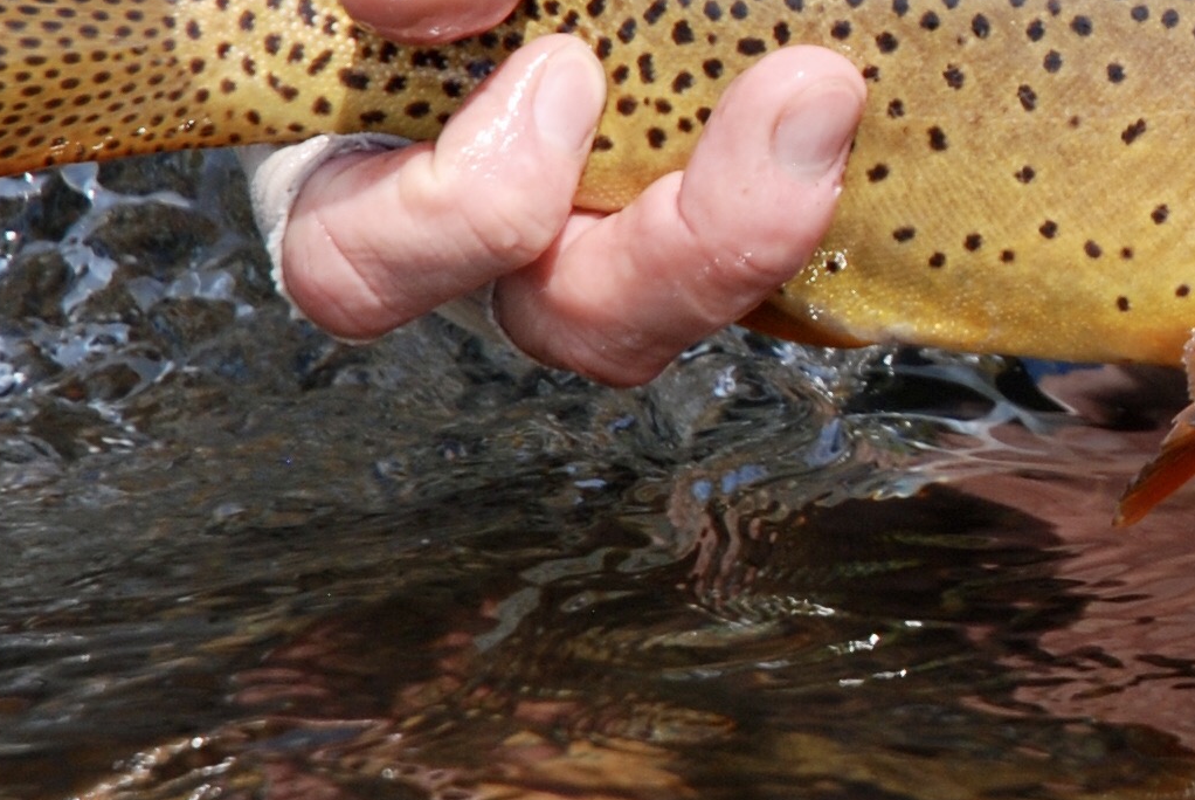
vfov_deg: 3.5
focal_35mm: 398
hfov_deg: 5.1
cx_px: 1633
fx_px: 13226
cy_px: 172
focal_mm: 70
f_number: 4.5
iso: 200
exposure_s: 1/800
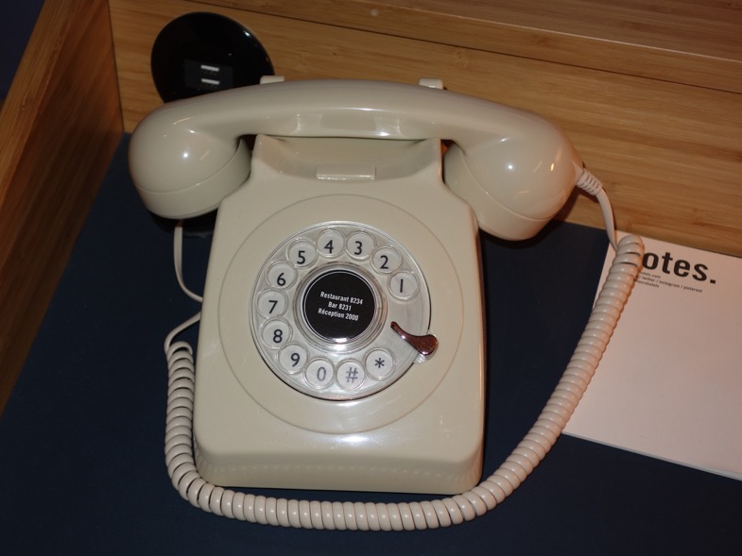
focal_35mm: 54
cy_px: 275
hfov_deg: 35.5
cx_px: 326
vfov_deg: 27.0
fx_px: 1158
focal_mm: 18.02
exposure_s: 1/30
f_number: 3.2
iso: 200
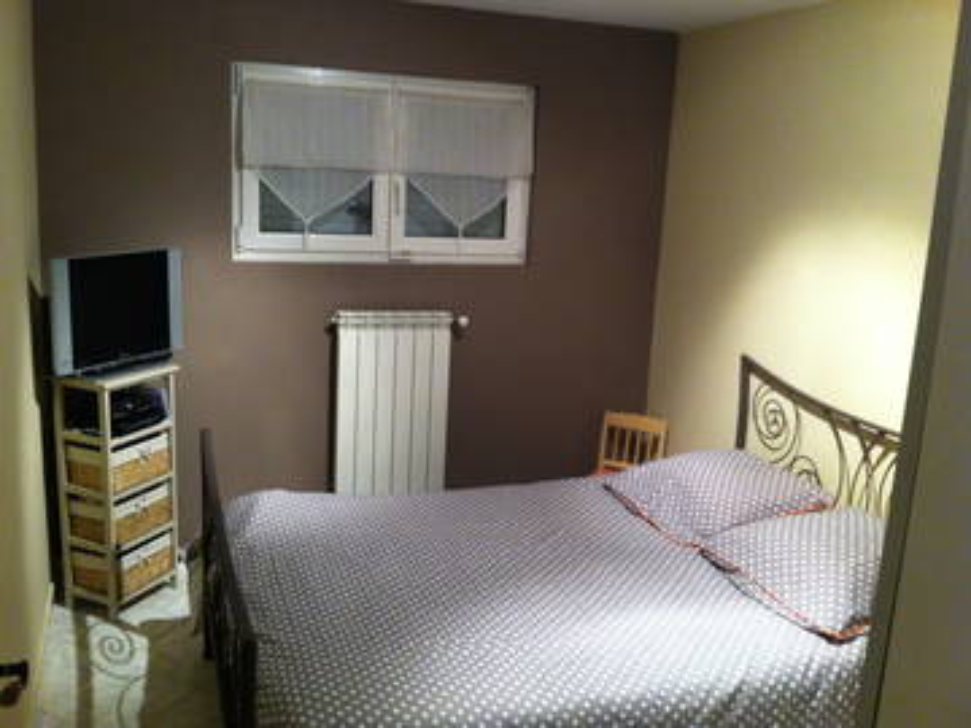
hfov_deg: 52.6
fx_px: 982
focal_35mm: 35
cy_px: 364
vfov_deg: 40.7
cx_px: 486
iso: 320
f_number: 2.8
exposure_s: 1/15
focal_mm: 3.85
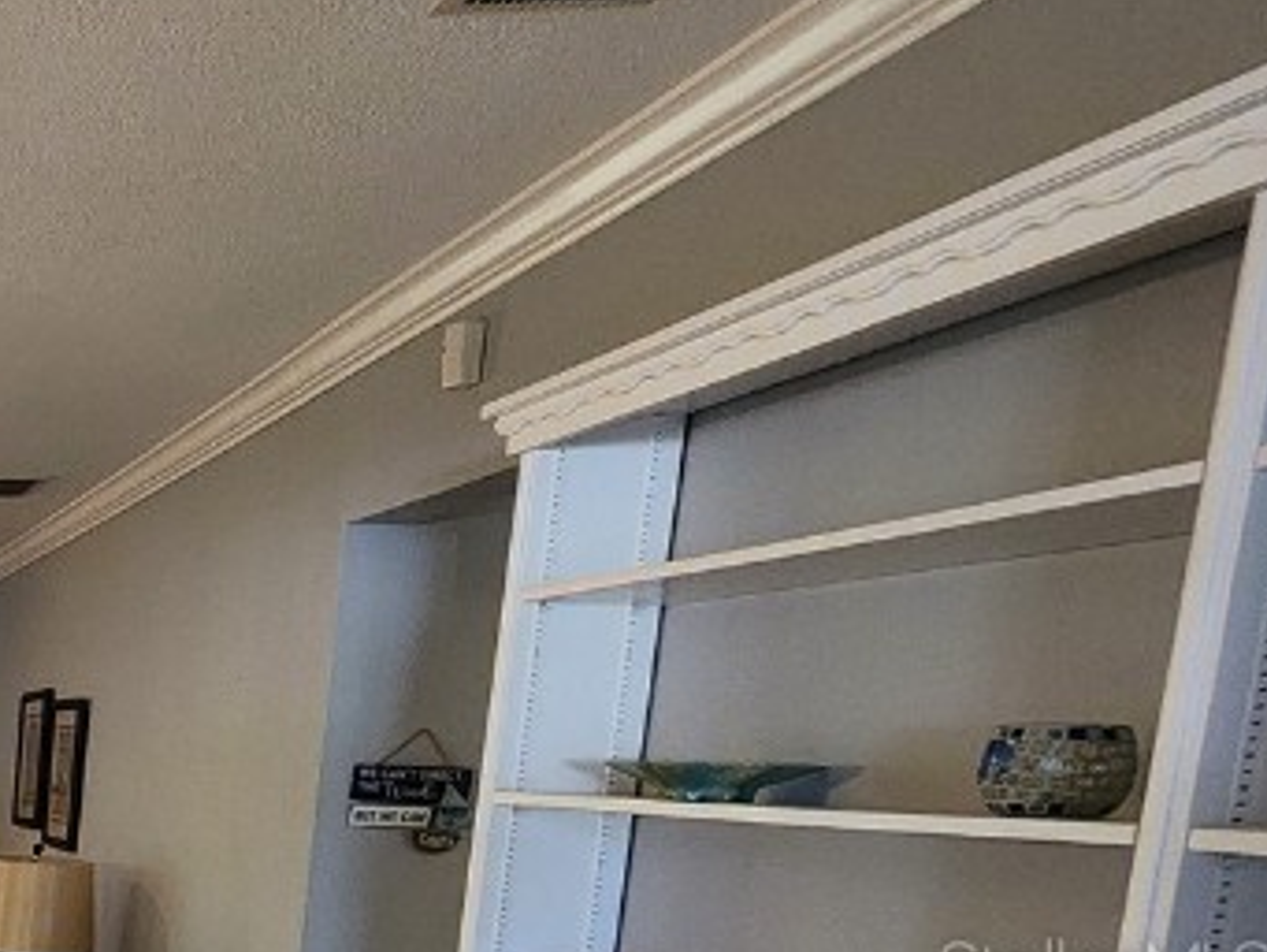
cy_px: 967
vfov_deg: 33.5
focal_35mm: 39
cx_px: -613
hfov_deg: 29.5
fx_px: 1428
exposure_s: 1/60
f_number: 2.2
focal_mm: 2.2
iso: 250
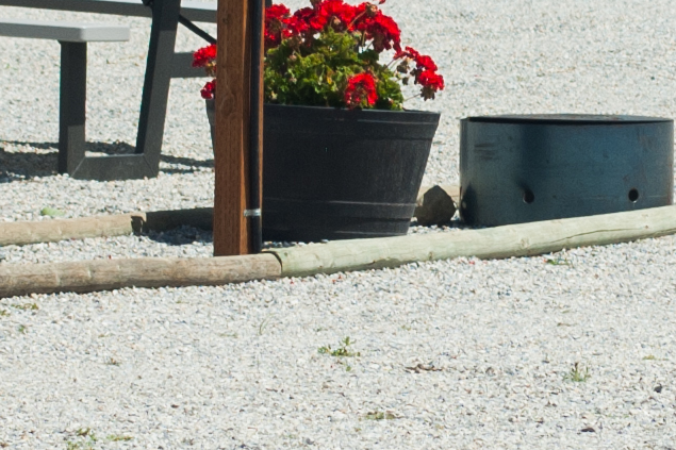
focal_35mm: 497
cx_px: 720
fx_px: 9330
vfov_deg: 2.8
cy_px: 211
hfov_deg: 4.1
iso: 200
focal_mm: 70
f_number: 8
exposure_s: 1/800
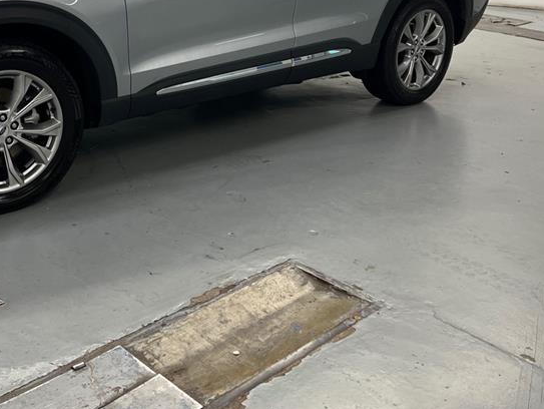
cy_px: 69
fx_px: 771
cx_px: 170
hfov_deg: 38.3
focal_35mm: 49
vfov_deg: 28.9
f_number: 1.5
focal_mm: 5.7
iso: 100
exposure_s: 1/60
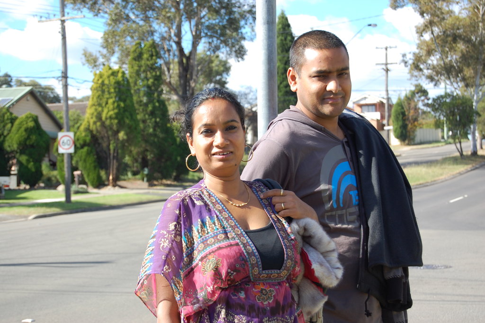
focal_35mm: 82
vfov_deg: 16.5
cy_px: 162
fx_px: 1111
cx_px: 242
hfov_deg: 24.6
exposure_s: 1/200
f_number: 7.1
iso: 200
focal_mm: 55
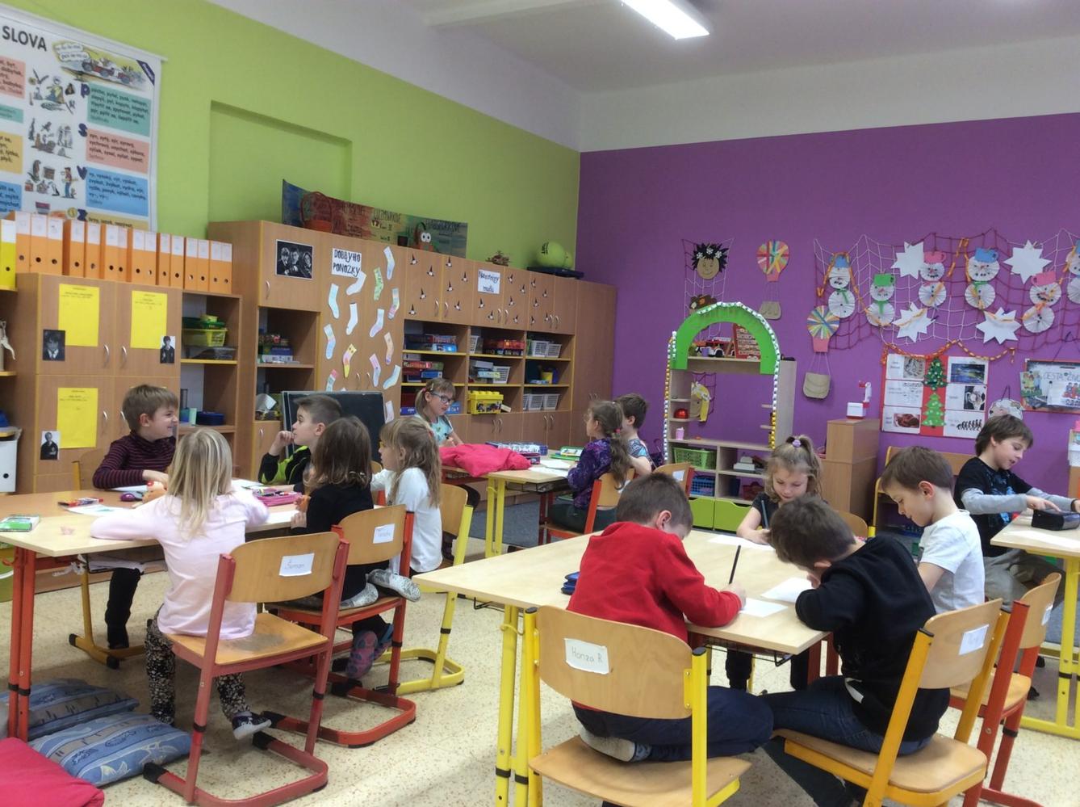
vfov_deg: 44.0
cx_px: 540
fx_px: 997
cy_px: 404
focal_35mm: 32
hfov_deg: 56.9
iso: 32
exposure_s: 1/25
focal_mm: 3.3
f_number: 2.4
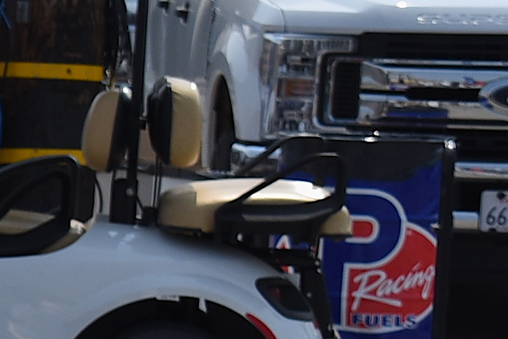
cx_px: -1127
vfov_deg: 5.1
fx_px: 3782
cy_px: 386
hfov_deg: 6.8
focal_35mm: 268
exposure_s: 1/1000
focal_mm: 38
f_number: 6.3
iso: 250
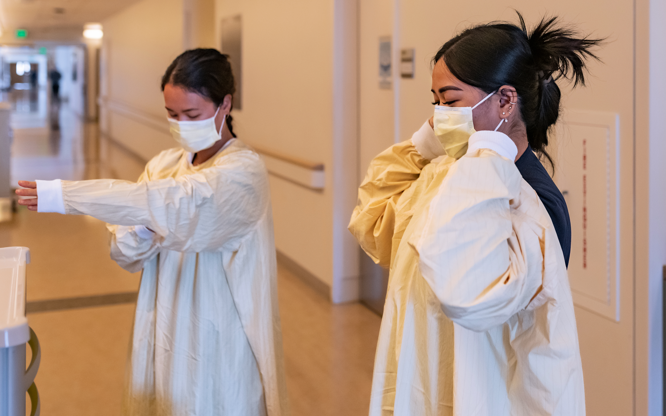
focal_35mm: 36
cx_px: 331
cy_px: 201
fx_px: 653
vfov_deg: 35.3
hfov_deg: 54.0
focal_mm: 35
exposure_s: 1/500
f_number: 2.8
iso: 2500
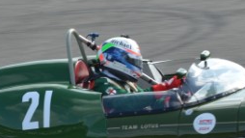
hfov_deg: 7.1
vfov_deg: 4.0
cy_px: 113
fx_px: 1969
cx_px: 201
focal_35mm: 303
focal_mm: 70
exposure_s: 1/320
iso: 400
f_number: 10
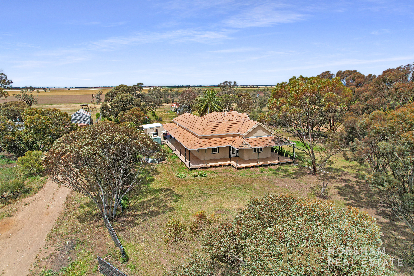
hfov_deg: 78.6
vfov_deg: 57.2
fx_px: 253
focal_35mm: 22
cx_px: 207
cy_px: 138
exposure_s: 1/3000
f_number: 2.8
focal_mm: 8.38
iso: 130
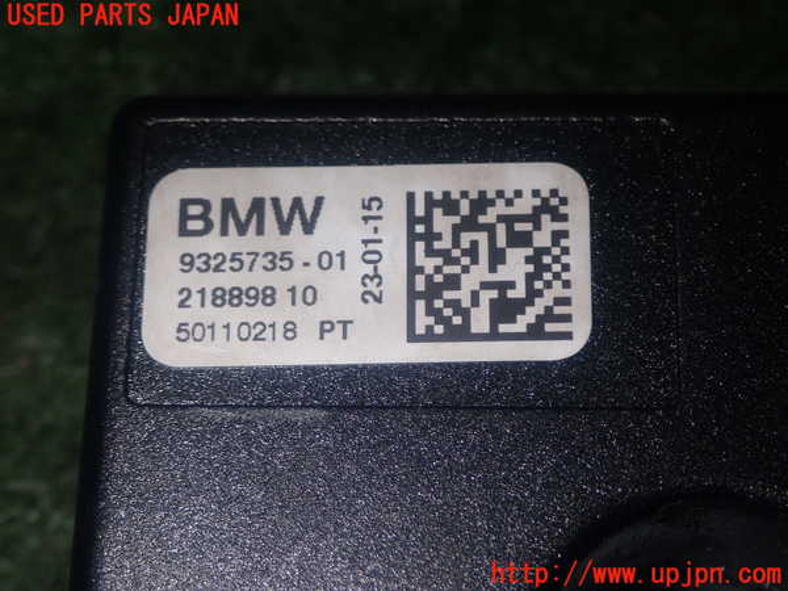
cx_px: 394
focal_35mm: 77
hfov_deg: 25.3
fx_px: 1753
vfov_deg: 19.1
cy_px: 296
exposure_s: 1/80
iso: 200
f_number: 13
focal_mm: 13.65
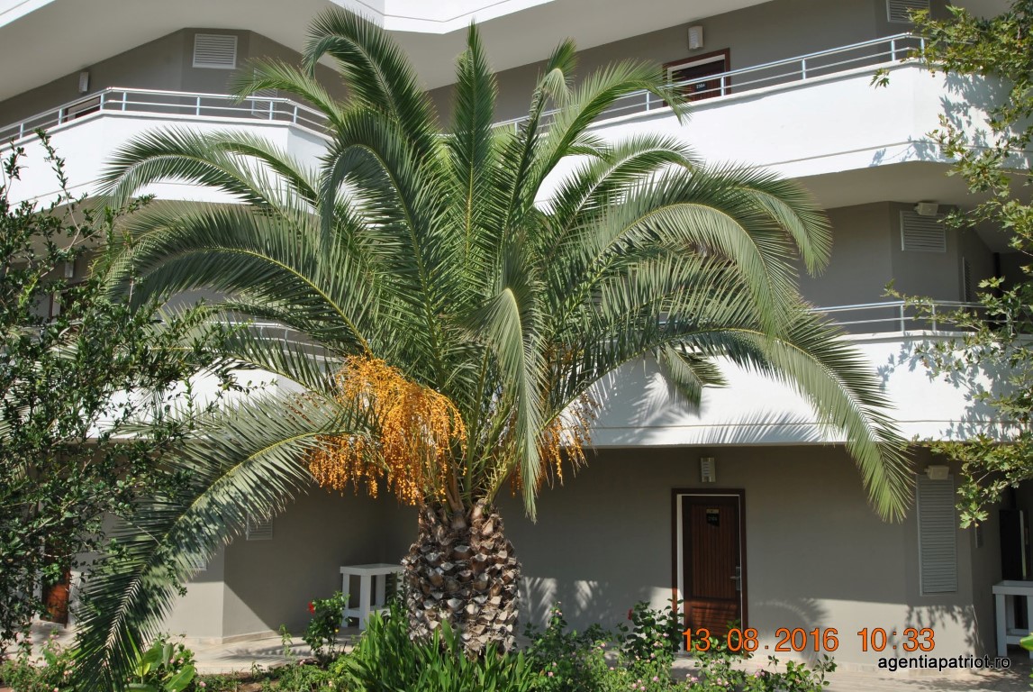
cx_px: 516
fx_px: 1034
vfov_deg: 37.0
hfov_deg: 53.1
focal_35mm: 36
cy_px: 346
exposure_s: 1/200
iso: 100
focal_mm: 24
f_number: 10
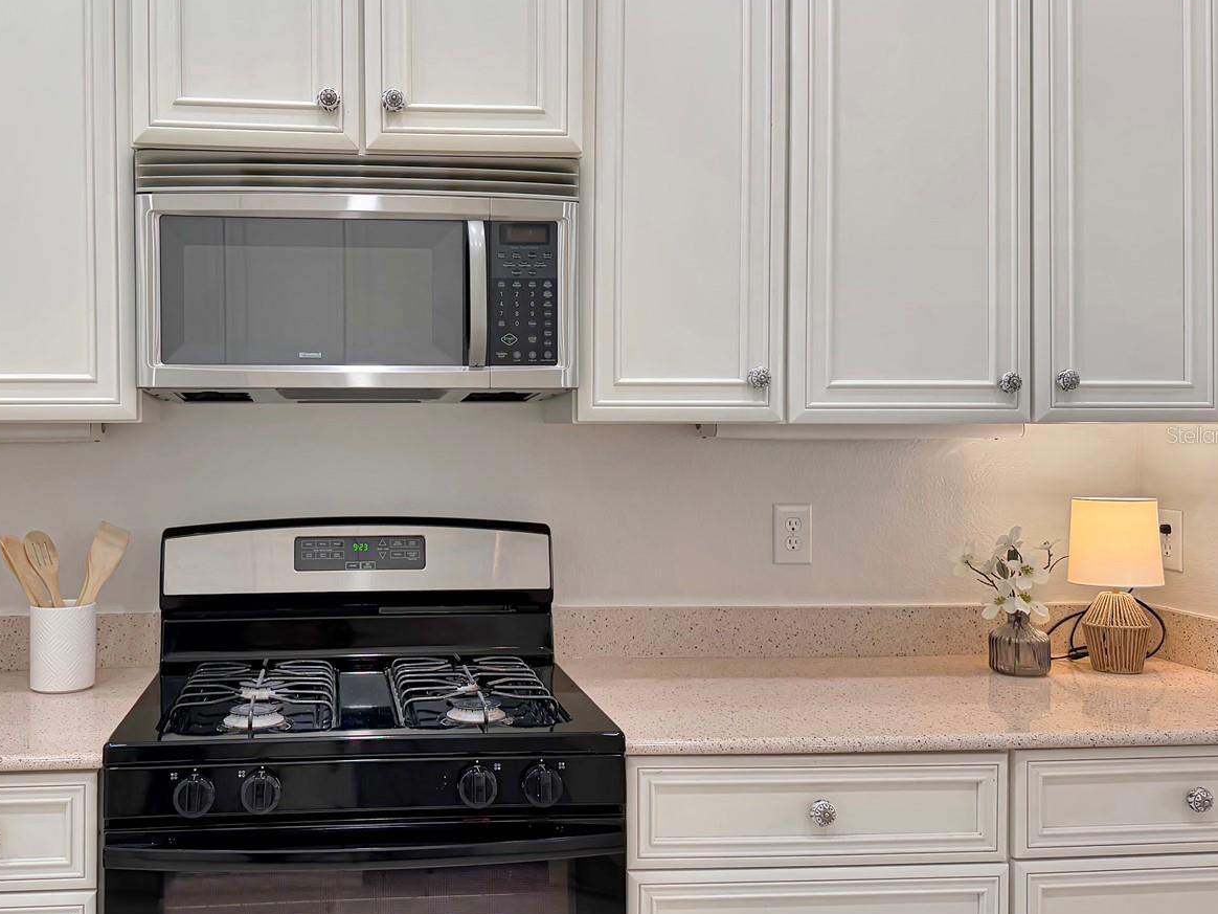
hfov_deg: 54.5
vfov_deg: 42.9
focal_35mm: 33
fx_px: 1161
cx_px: 428
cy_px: 434
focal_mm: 6.76
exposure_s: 1/120
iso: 125
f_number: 1.78
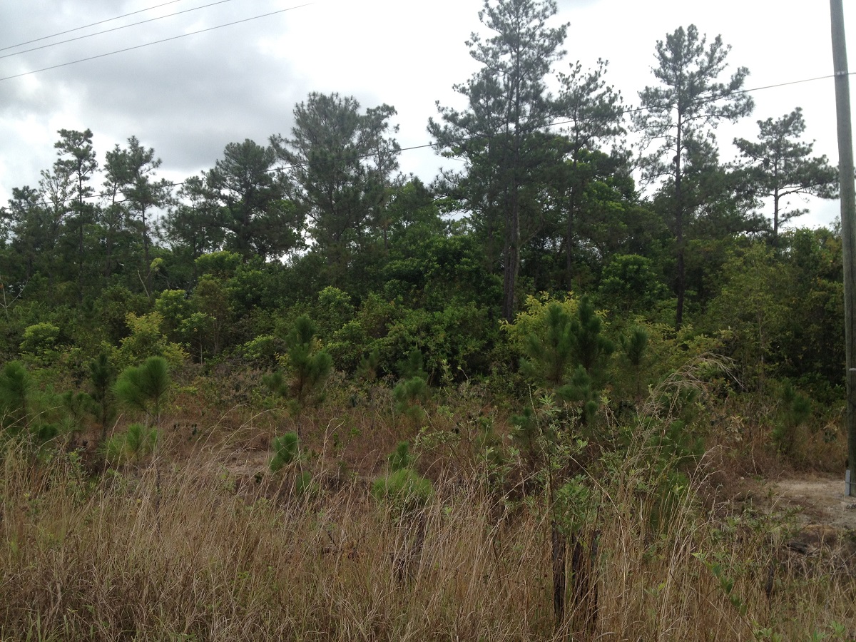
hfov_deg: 52.6
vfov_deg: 40.7
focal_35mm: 35
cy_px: 321
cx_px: 428
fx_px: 865
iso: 50
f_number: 2.4
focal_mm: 4.28
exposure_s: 1/1104
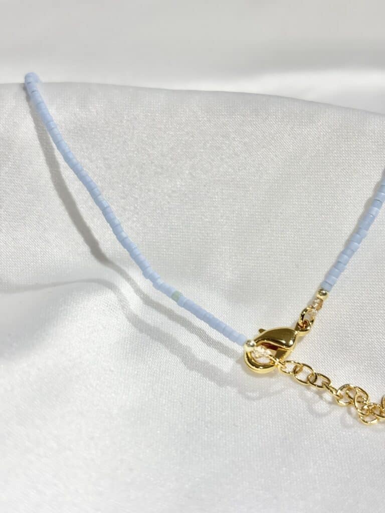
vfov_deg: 36.8
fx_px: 771
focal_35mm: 52
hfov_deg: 28.0
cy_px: 256
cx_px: 192
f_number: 1.6
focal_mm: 5.96
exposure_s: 1/309
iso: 32
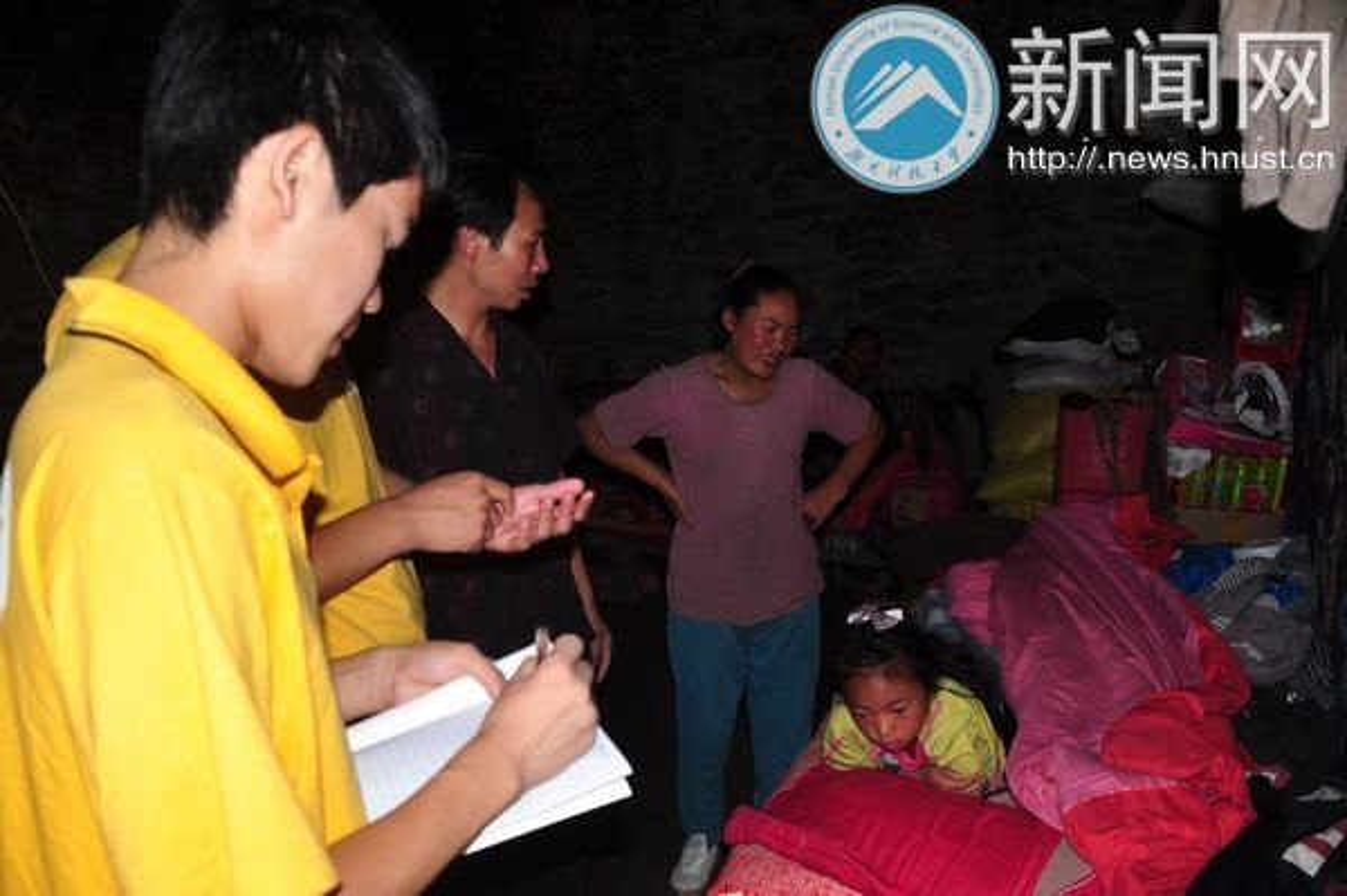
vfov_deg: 43.5
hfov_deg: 62.0
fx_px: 1122
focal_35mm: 30
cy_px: 448
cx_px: 674
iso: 200
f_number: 3.5
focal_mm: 20
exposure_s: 1/60
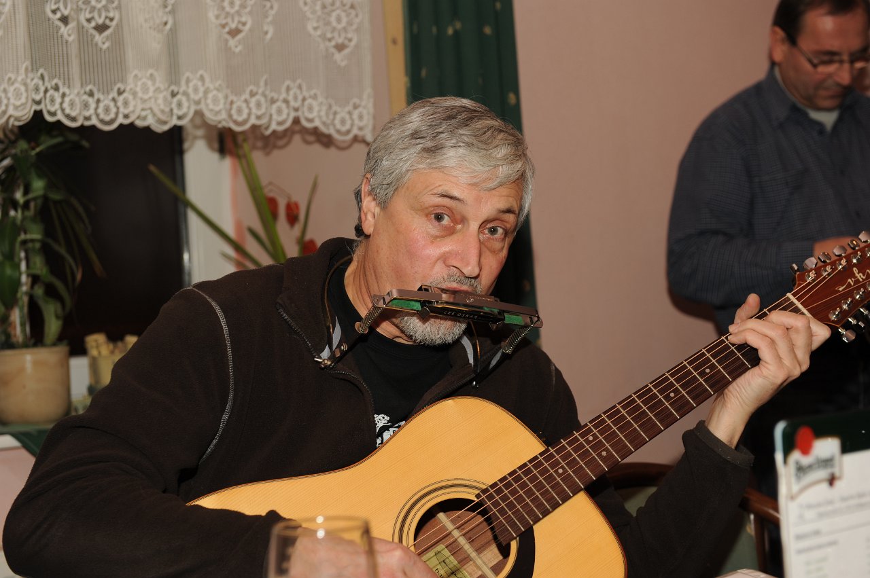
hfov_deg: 28.9
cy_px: 289
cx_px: 435
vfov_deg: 19.4
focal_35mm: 70
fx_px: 1690
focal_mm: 70
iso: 200
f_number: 5
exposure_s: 1/60
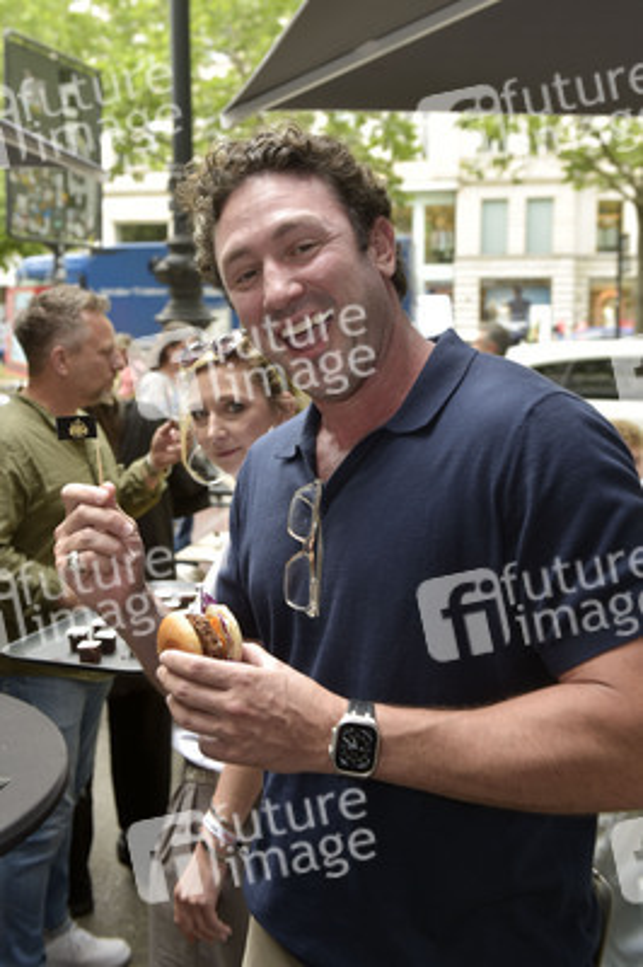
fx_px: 1020
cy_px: 484
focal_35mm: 38
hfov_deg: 35.0
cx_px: 322
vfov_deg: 50.7
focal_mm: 38
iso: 160
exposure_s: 1/60
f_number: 4.5
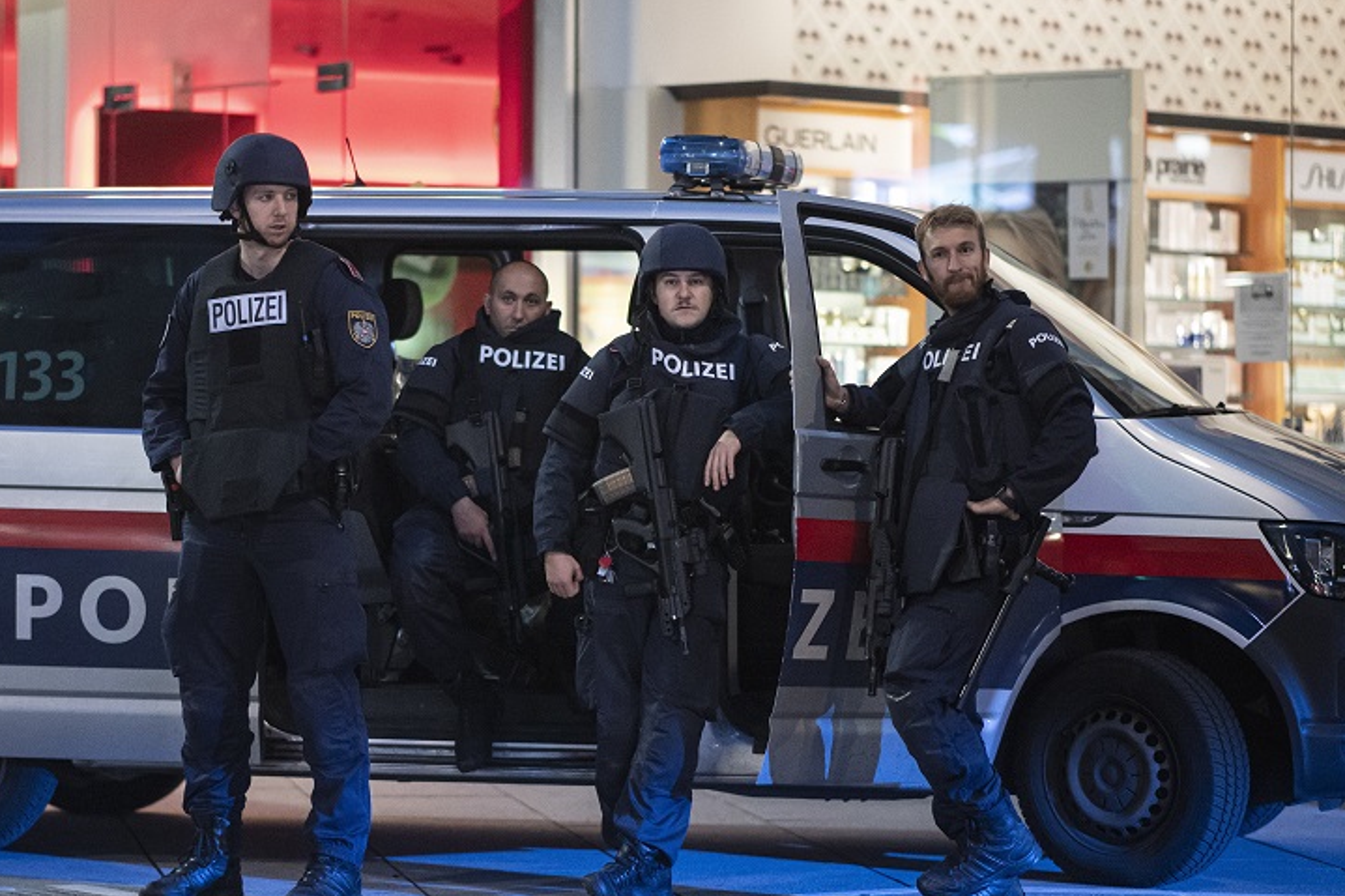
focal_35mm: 146
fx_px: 5453
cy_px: 462
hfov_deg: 14.0
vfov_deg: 9.4
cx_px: 499
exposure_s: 1/200
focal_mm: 105
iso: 5000
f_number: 1.4
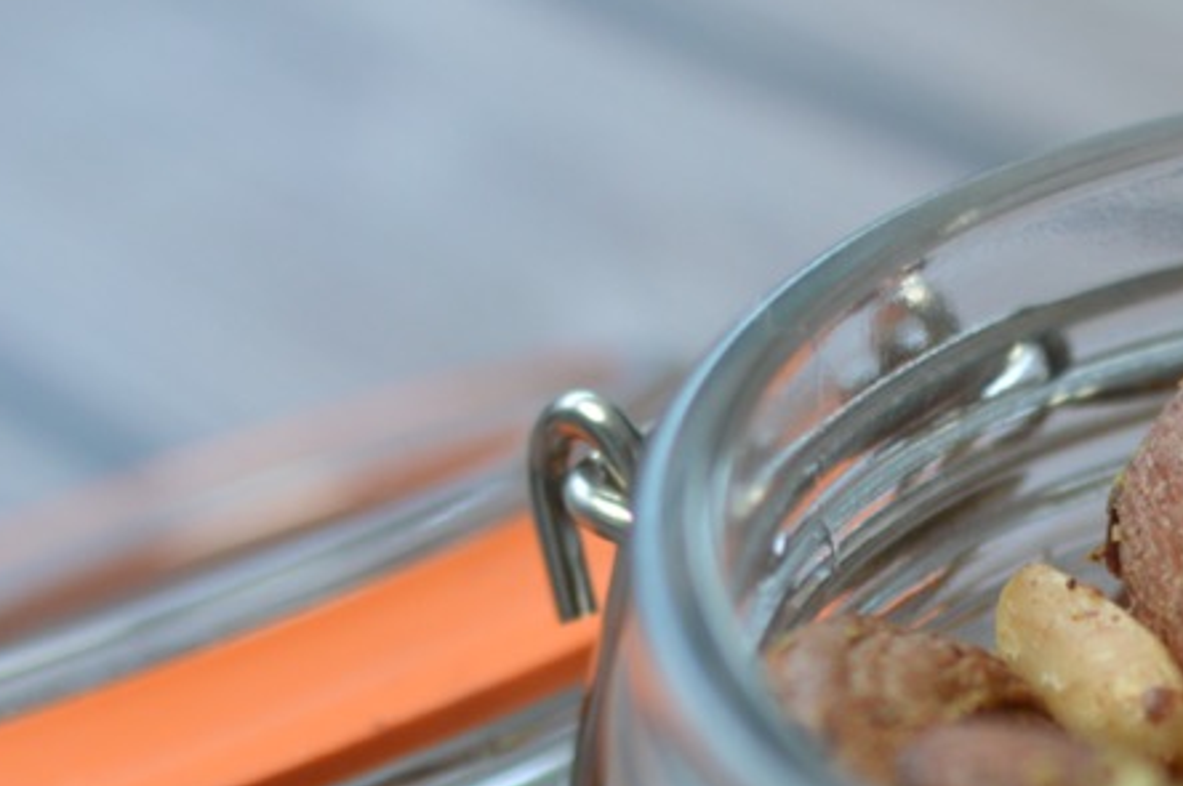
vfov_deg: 8.9
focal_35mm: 151
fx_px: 4971
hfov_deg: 13.5
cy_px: 953
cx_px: 1023
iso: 400
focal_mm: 35
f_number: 2.8
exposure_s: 1/200
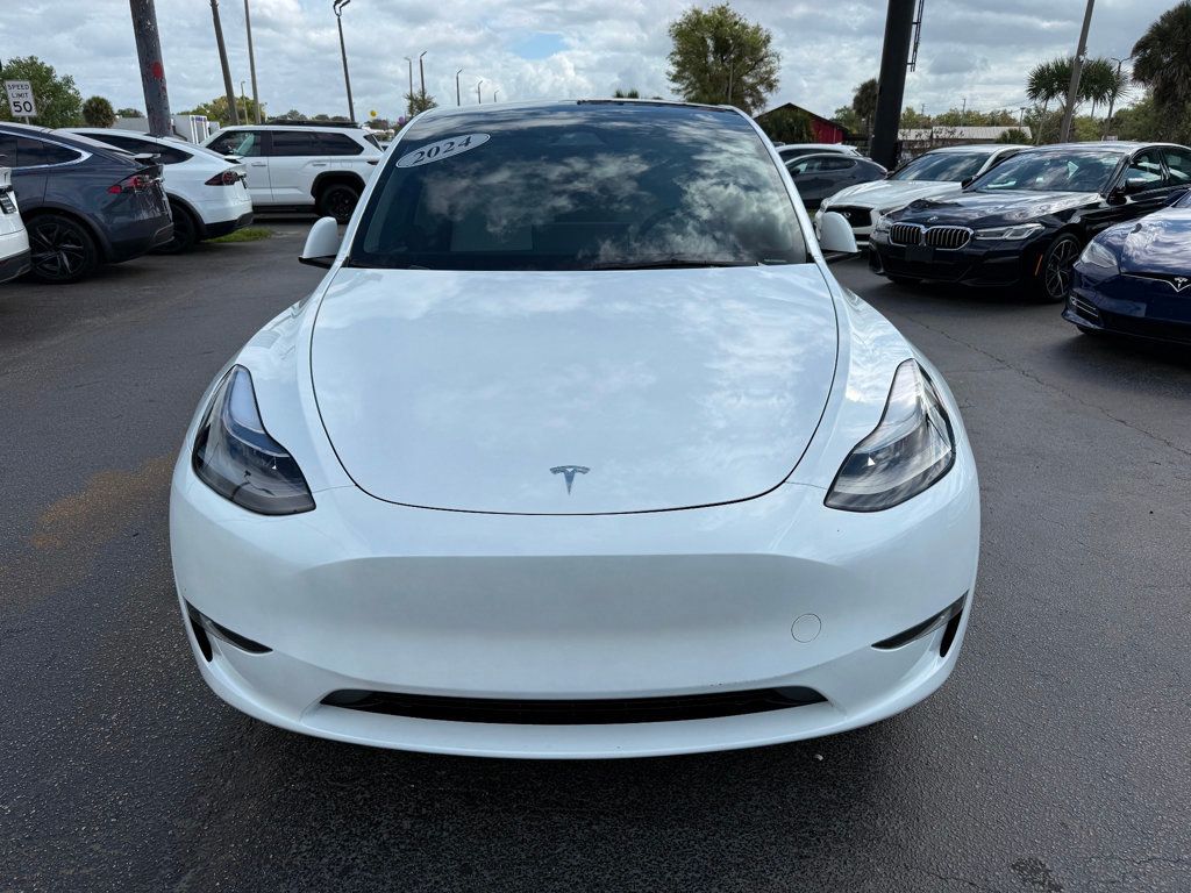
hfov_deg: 71.6
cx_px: 596
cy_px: 446
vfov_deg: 56.8
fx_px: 826
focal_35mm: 24
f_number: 1.78
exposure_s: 1/8130
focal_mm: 6.76
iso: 80
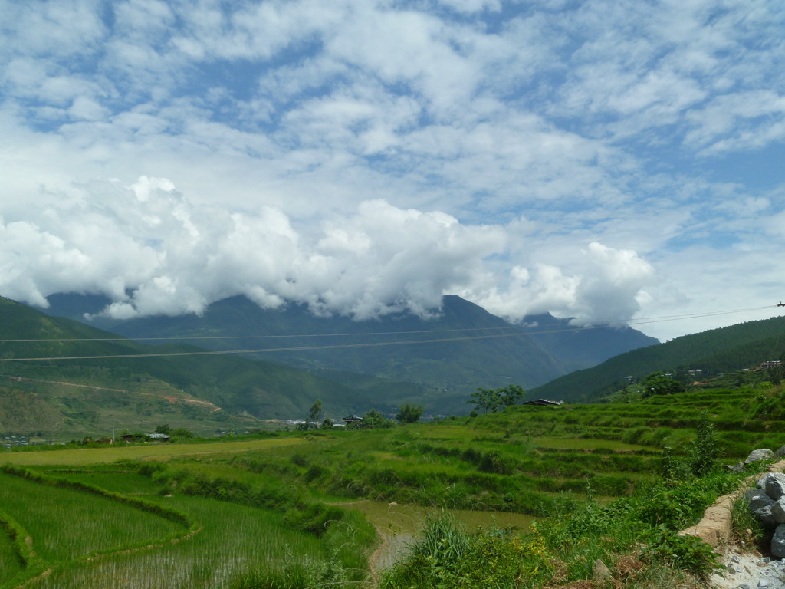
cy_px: 294
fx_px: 794
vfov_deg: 40.7
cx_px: 392
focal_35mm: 35
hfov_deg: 52.6
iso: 80
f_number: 5.6
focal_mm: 6.3
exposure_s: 1/500
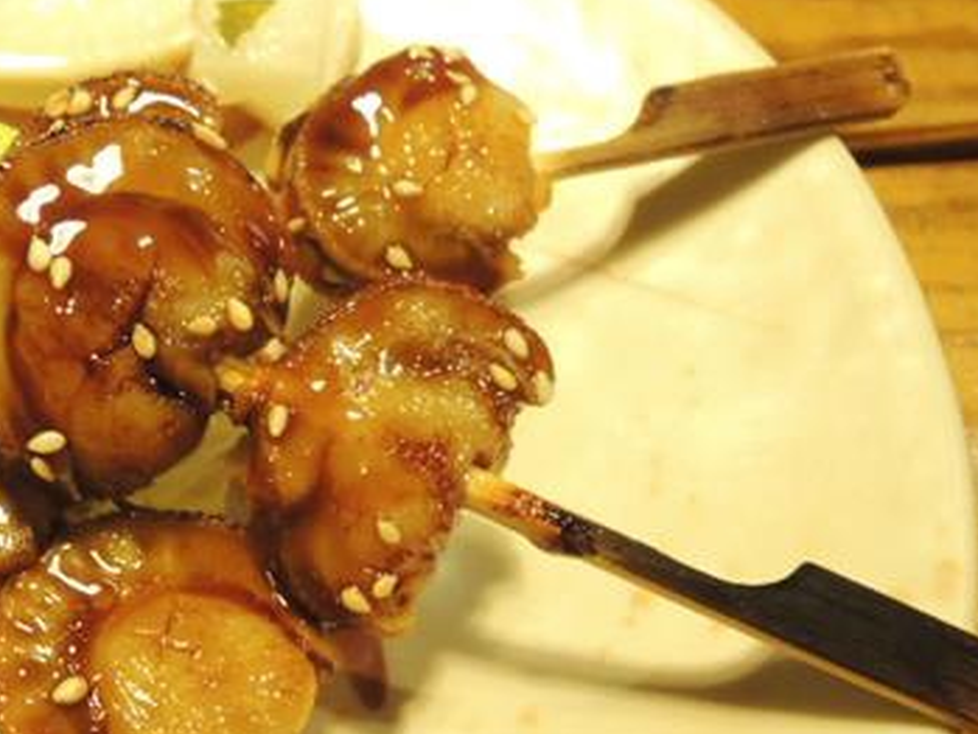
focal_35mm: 44
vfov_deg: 32.7
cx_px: 112
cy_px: 482
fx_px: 1244
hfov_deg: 40.0
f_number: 2.5
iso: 800
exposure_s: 1/8
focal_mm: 4.3
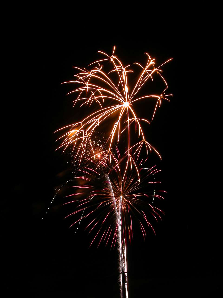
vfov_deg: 52.6
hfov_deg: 40.7
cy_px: 149
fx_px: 301
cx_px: 112
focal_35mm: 35
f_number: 8
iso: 100
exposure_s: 4
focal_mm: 8.9
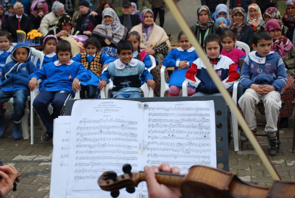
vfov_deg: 21.6
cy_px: 99
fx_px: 517
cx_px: 148
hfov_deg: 31.9
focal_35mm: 63
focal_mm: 42
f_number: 6.3
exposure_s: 1/160
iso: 100
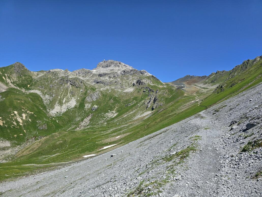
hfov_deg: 73.9
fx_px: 174
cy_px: 98
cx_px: 131
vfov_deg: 58.9
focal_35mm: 23
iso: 12
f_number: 1.7
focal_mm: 6.3
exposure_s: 1/917
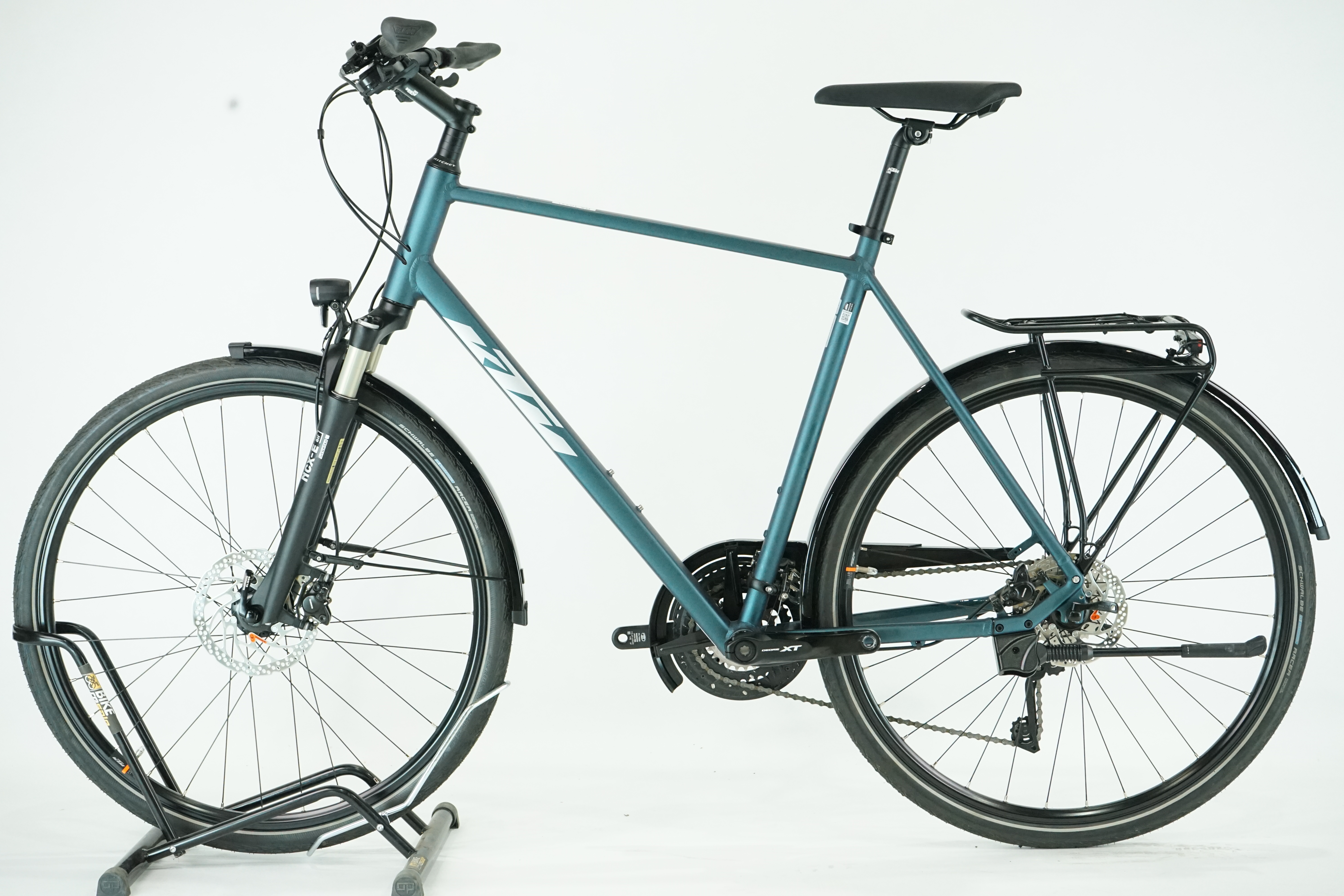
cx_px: 672
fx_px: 2501
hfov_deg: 30.1
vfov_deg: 20.3
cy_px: 448
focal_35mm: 67
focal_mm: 67
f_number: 8
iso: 4000
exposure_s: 1/200
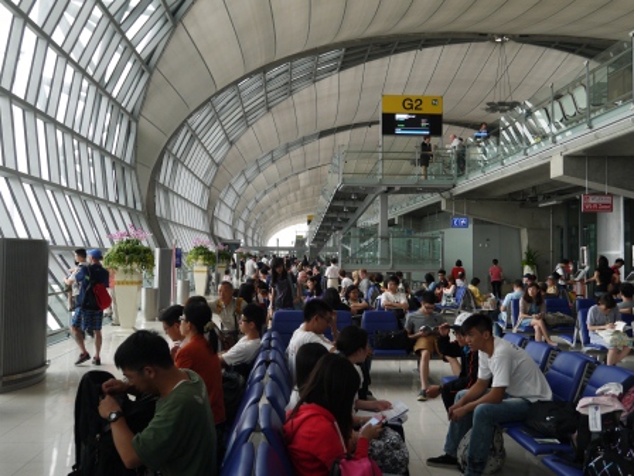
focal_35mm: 34
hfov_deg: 54.0
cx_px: 317
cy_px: 238
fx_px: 623
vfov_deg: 41.8
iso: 320
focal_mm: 17
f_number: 4
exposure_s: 1/60
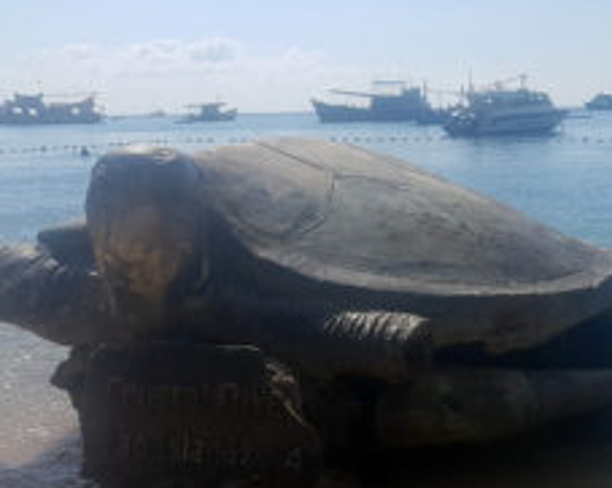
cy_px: 371
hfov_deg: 33.5
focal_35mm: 56
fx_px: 1013
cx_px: 372
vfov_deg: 26.7
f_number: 1.7
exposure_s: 1/3936
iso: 50
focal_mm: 4.2
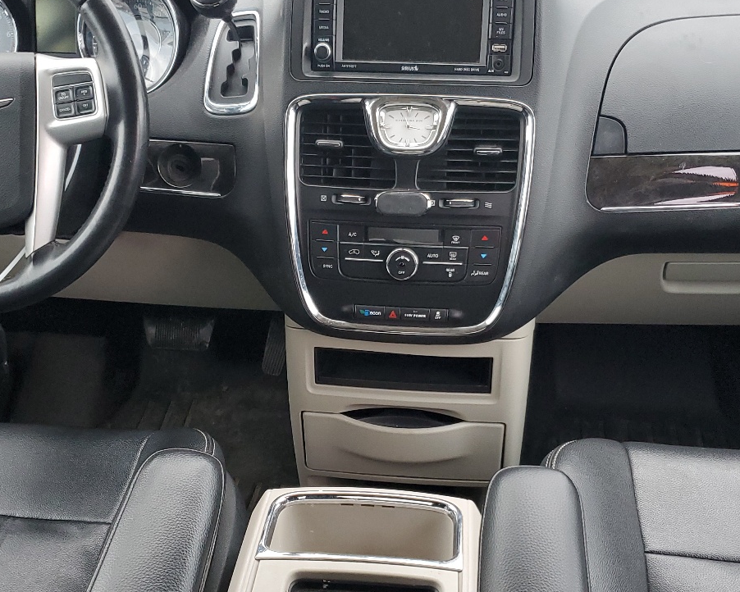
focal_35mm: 45
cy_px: 363
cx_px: 377
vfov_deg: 33.3
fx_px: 986
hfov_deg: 41.1
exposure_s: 1/60.2
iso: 103
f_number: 1.5
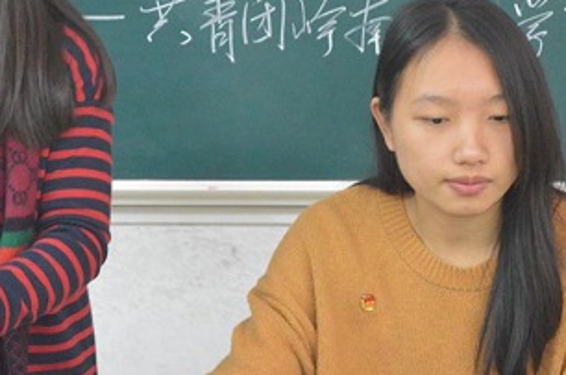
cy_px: 123
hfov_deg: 12.7
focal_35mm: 162
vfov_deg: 8.4
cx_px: 176
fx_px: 2543
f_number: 5.6
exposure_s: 1/15
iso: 6400
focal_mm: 55
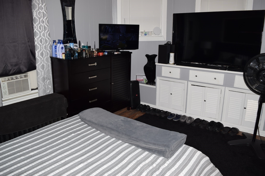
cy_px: 88
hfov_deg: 67.4
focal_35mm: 27
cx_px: 132
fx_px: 199
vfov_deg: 47.9
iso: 100
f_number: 6.3
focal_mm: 18
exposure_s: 1/125
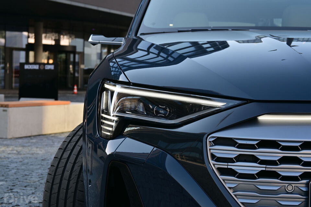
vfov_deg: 18.2
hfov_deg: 27.0
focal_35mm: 75
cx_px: 156
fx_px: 648
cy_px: 104
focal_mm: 50
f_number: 6.3
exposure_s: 1/160
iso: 100
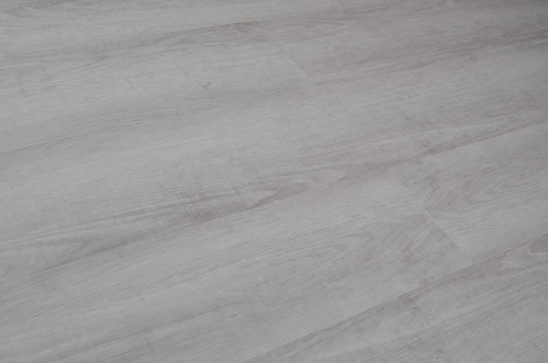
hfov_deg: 39.0
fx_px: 775
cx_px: 274
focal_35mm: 51
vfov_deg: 26.4
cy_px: 182
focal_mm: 34
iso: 100
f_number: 7.1
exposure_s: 1/125
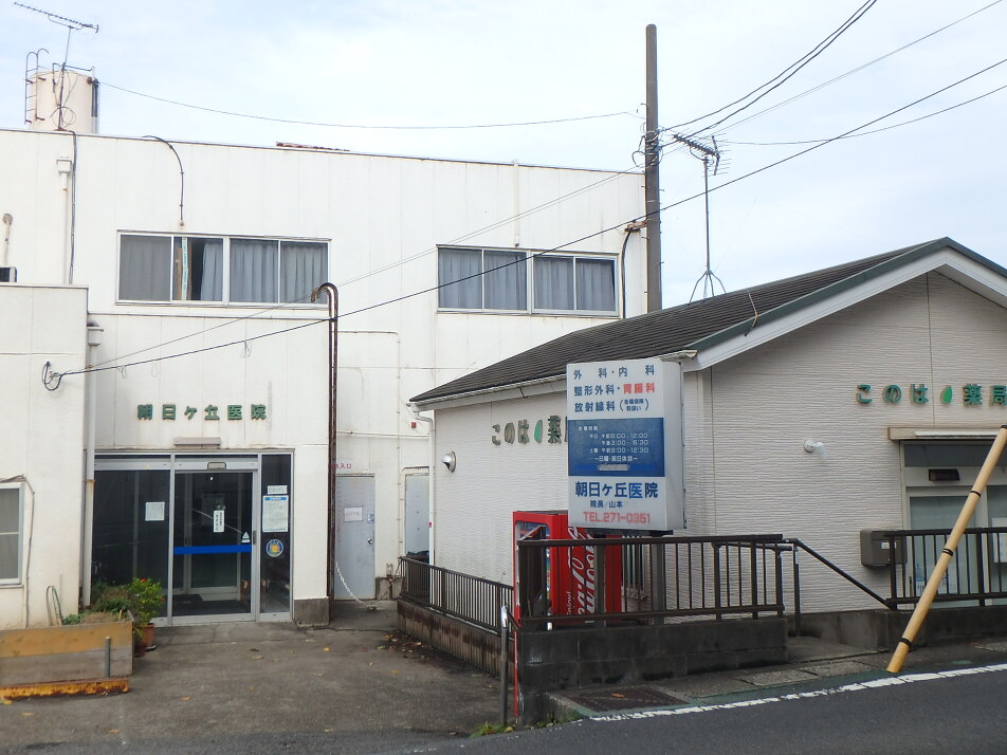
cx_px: 504
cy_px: 378
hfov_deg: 47.9
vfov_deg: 36.8
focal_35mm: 39
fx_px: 1135
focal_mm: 6.9
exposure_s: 1/320
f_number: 5.1
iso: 125
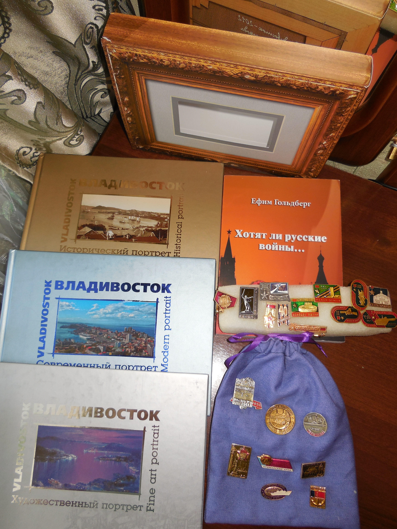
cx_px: 198
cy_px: 264
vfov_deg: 69.4
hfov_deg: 54.9
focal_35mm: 25
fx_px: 382
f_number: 3.1
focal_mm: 4.5
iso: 125
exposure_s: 1/25
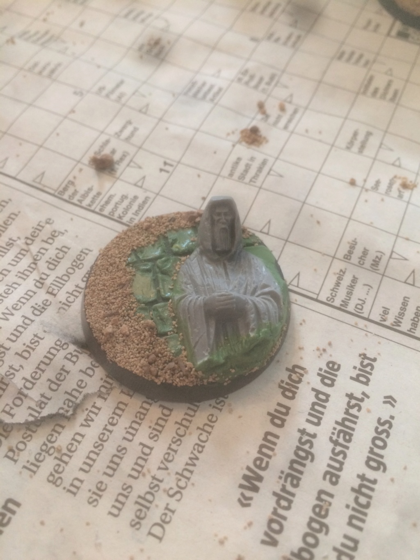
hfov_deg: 48.2
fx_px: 469
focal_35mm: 29
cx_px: 210
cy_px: 280
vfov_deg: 61.7
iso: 160
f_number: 2.2
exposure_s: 1/33
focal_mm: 4.15
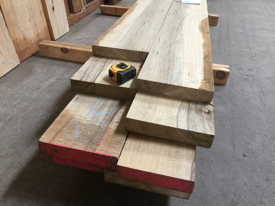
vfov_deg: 48.2
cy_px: 103
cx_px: 138
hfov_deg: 61.7
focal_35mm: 29
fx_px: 230
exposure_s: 1/30
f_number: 2.2
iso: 50
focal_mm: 4.15
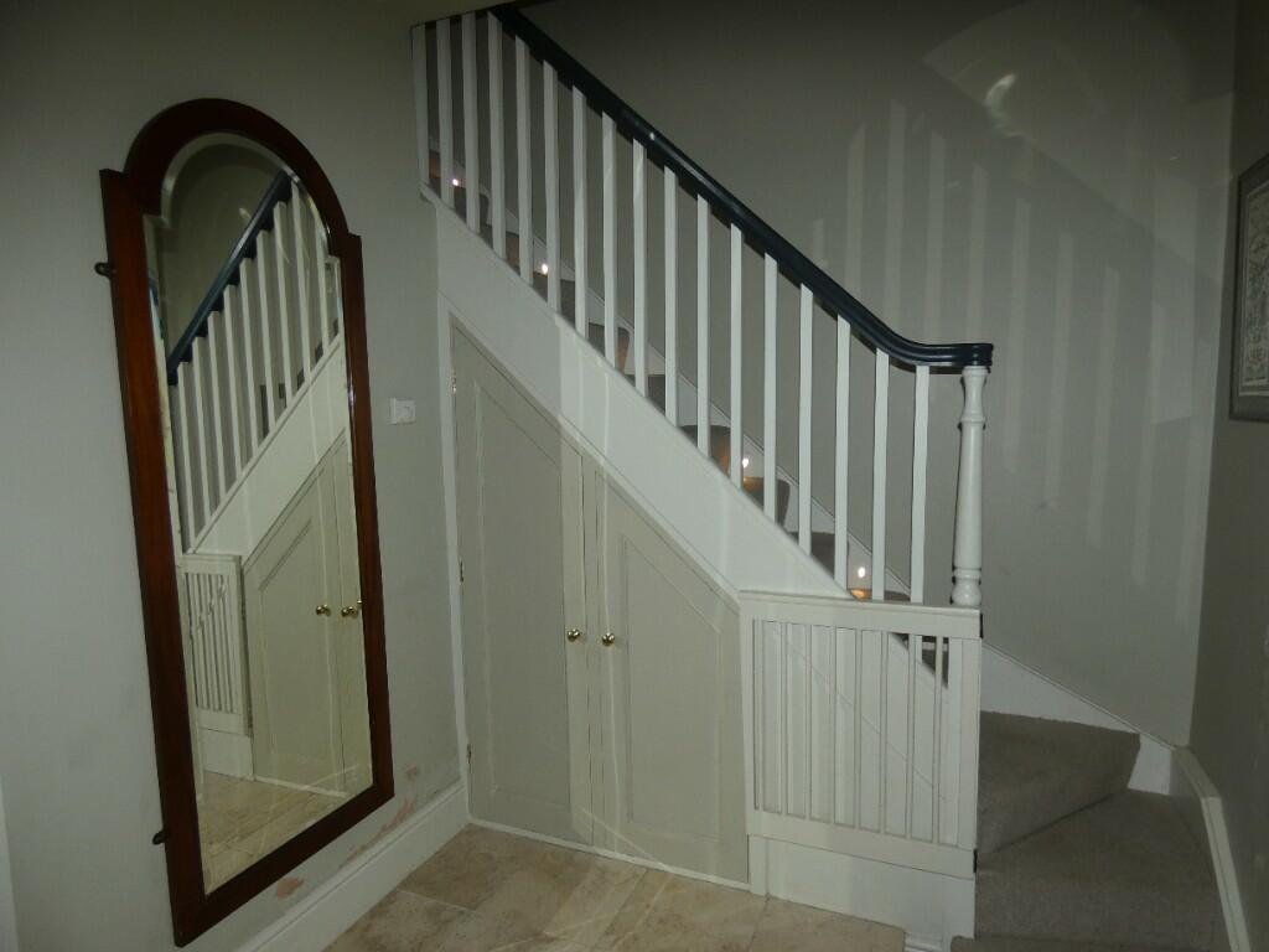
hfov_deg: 81.7
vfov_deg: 66.0
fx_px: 733
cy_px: 476
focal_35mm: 20
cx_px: 634
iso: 80
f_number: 2.8
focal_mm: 3.6
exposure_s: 1/60
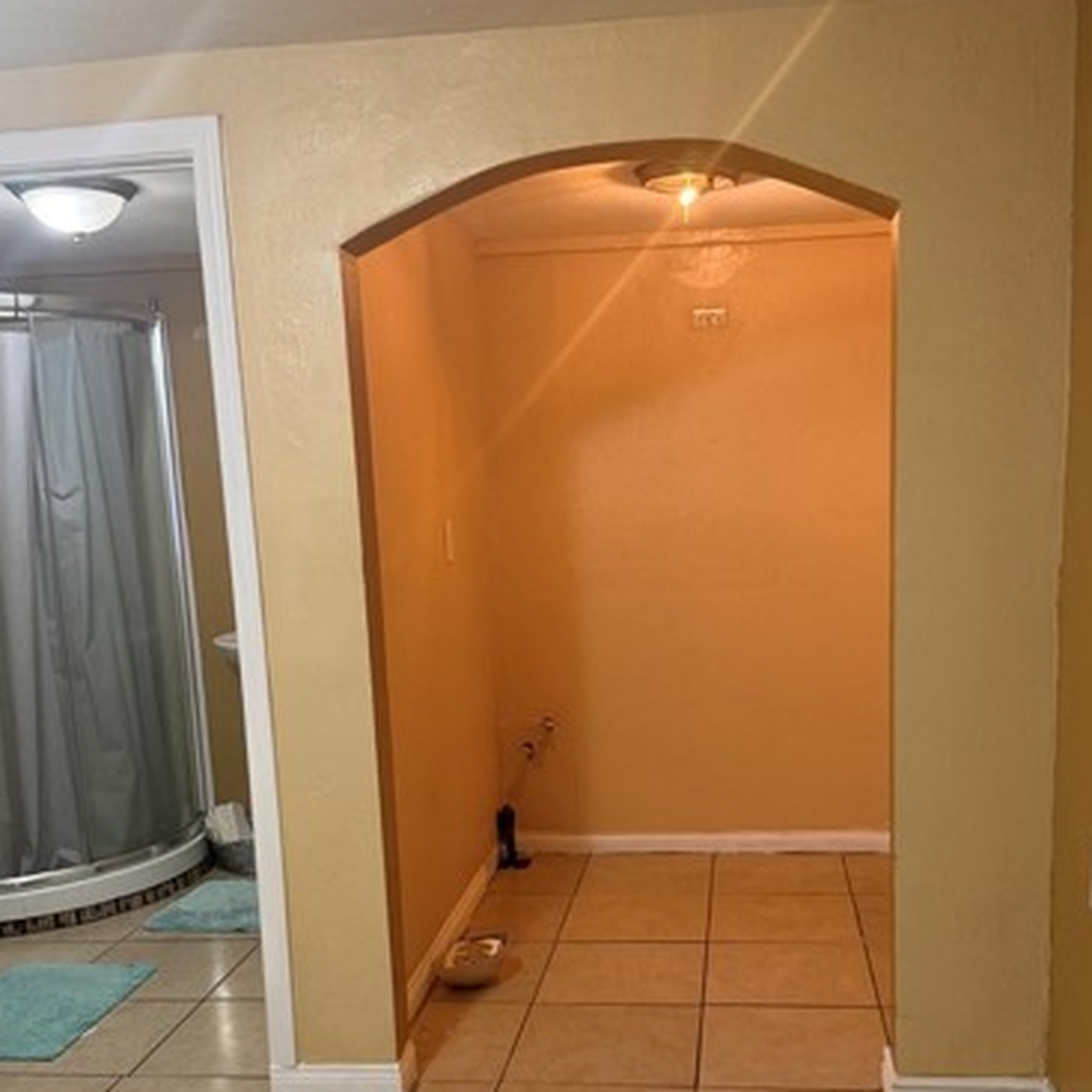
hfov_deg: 44.9
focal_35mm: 37
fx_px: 1321
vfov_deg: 44.4
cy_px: 702
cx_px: 598
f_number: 1.78
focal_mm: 6.76
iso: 250
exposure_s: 1/60
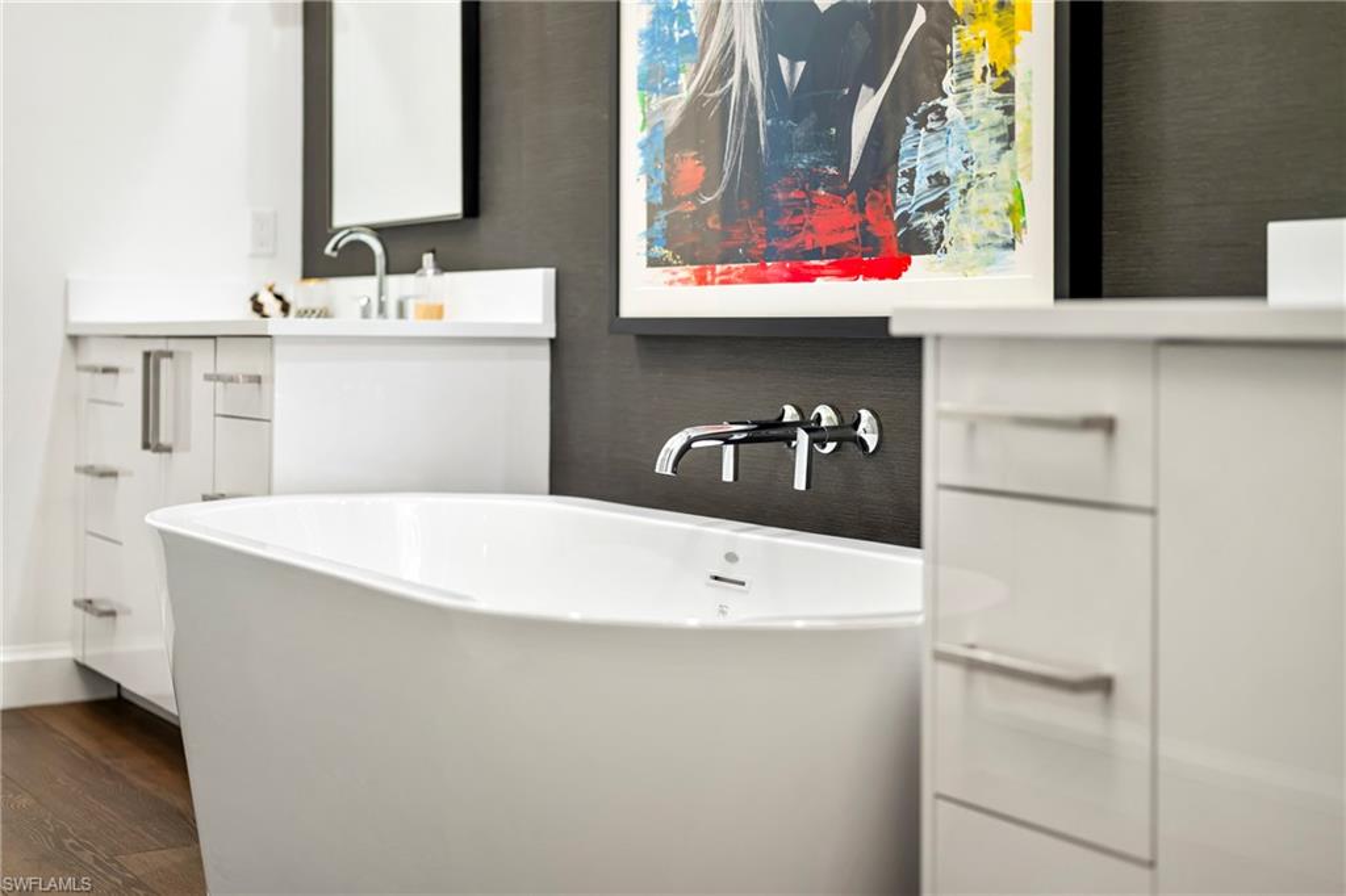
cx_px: 673
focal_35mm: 50
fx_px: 1869
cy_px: 448
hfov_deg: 39.6
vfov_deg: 27.0
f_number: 1.8
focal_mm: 50
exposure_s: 1/100
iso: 250
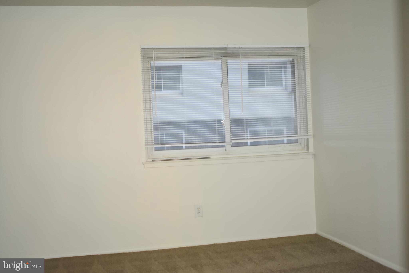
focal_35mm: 45
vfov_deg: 29.9
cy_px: 136
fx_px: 511
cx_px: 204
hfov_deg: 43.6
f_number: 4.2
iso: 1000
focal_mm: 30
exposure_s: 1/60
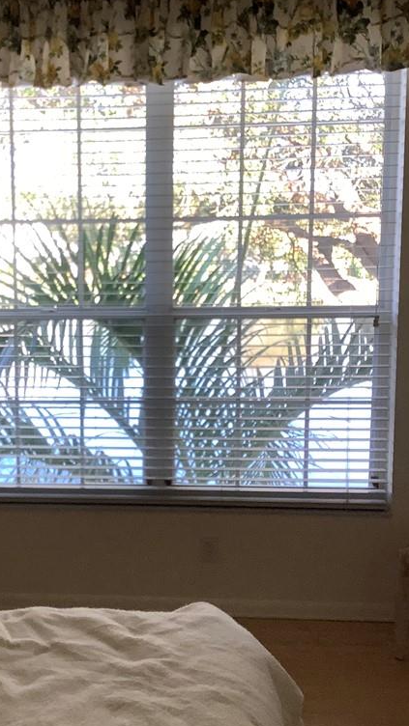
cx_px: 41
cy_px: 361
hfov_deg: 25.2
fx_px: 887
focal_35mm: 46
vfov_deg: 44.6
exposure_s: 1/120
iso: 80
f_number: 2.4
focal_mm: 3.3
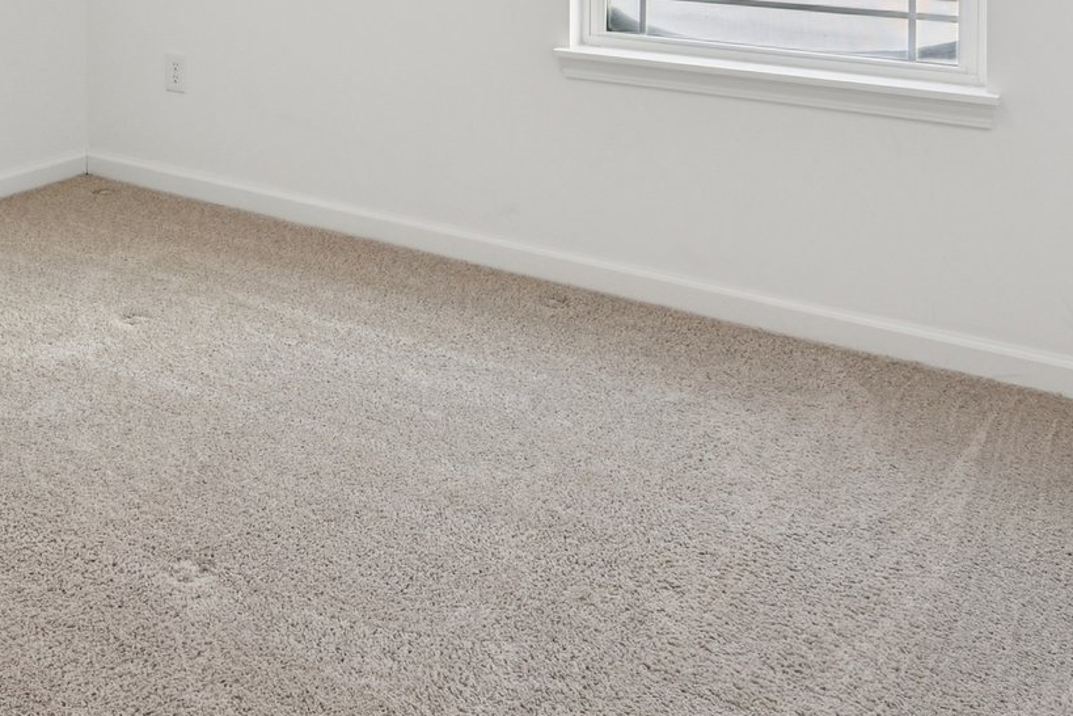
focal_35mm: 40
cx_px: 174
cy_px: -153
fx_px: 1192
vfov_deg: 28.8
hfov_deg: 45.3
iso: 100
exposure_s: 1/25
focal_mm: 16
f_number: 8
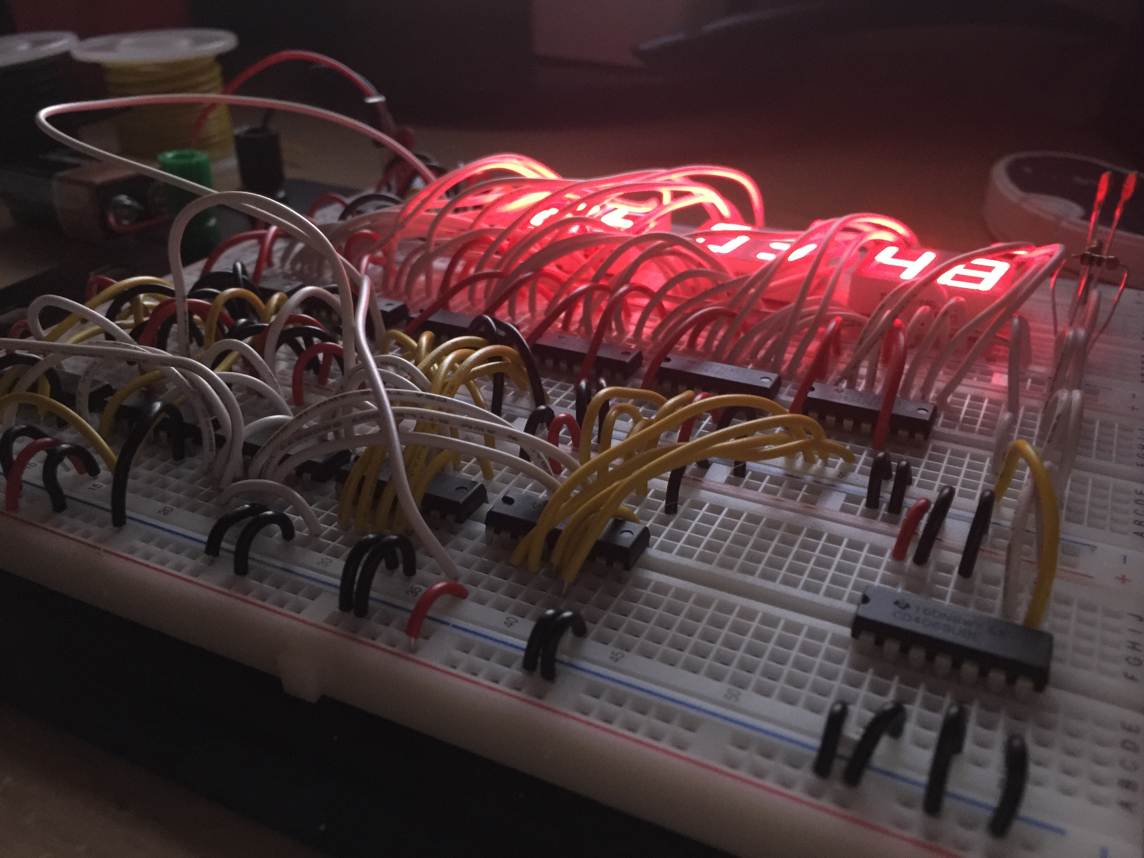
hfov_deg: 61.7
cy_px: 429
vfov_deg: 48.2
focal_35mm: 29
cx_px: 572
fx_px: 958
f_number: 2.2
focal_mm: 4.15
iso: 125
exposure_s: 1/4
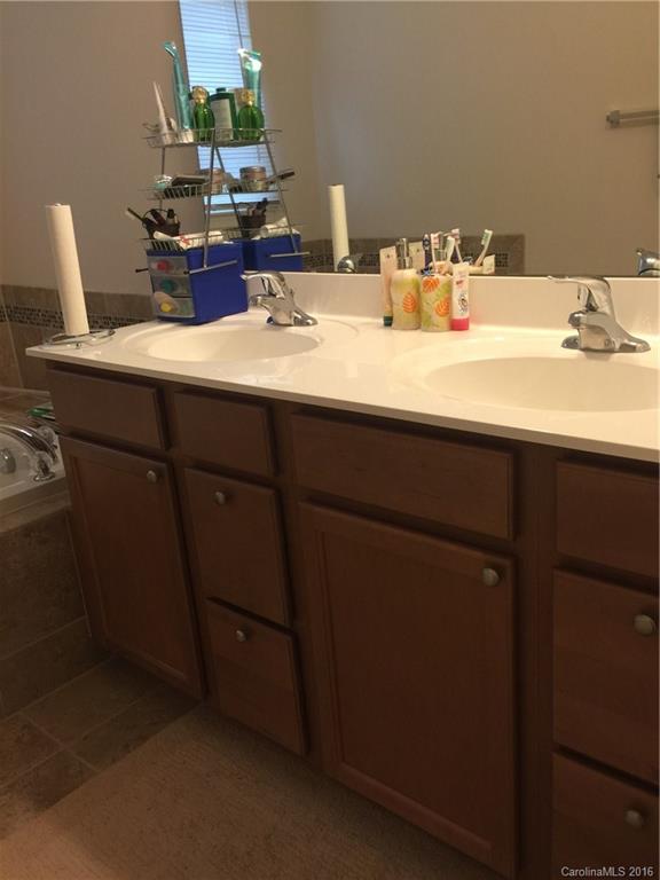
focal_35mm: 29
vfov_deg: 61.7
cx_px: 330
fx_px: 737
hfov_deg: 48.2
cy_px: 440
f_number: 2.2
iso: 50
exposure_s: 1/15
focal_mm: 4.15
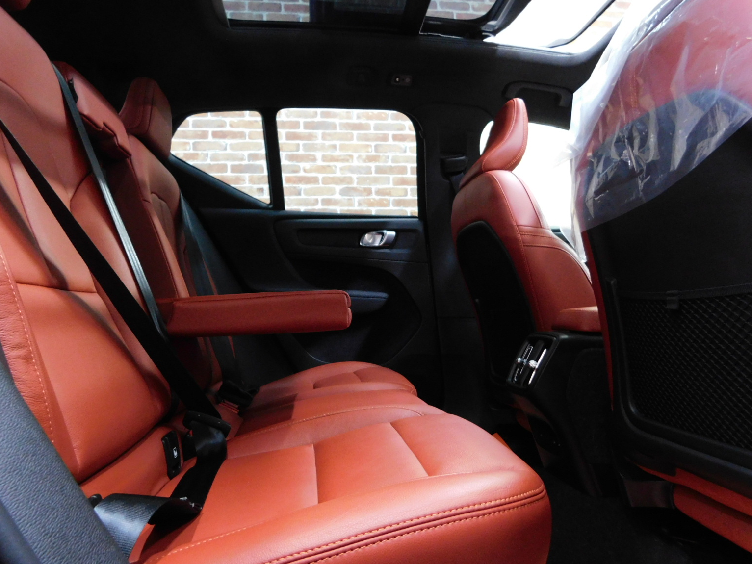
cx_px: 366
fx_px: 521
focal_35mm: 24
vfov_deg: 56.8
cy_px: 290
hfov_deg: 71.6
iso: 500
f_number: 3
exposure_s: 1/8
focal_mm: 4
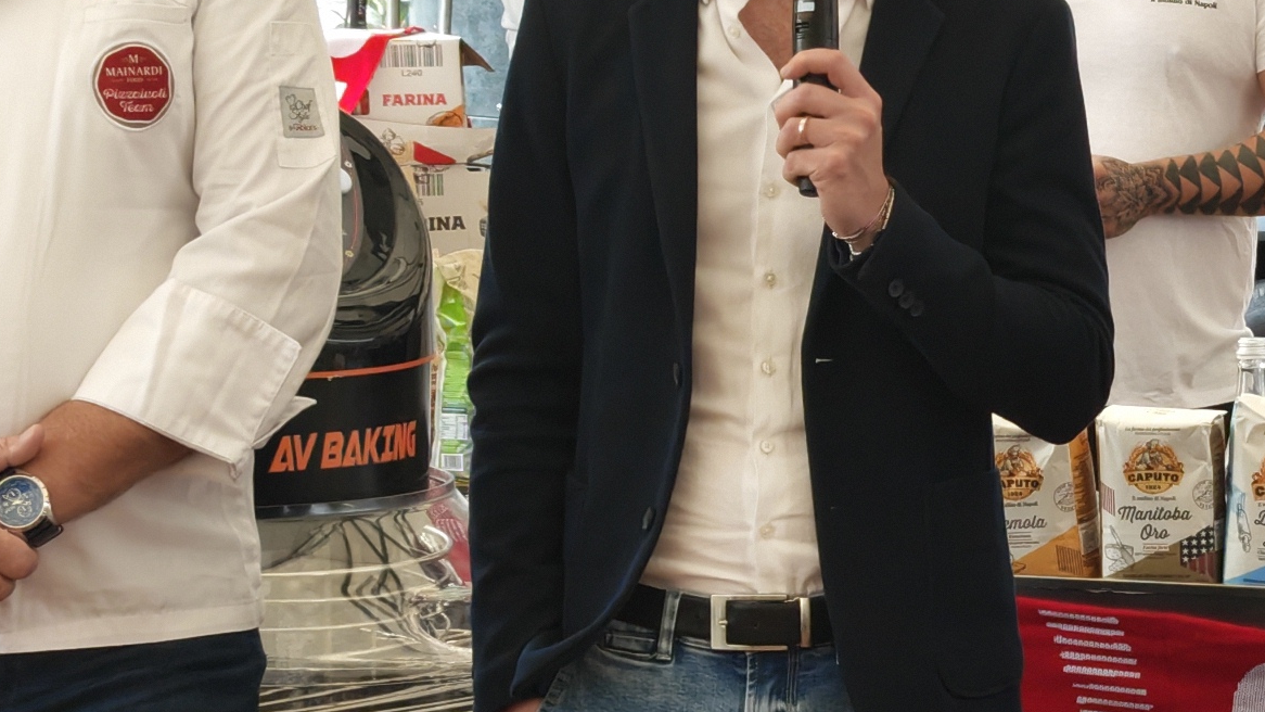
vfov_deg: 6.9
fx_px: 5904
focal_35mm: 176
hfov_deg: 12.1
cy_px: 557
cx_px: 1247
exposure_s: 1/177
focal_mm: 8.72
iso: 50
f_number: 2.8
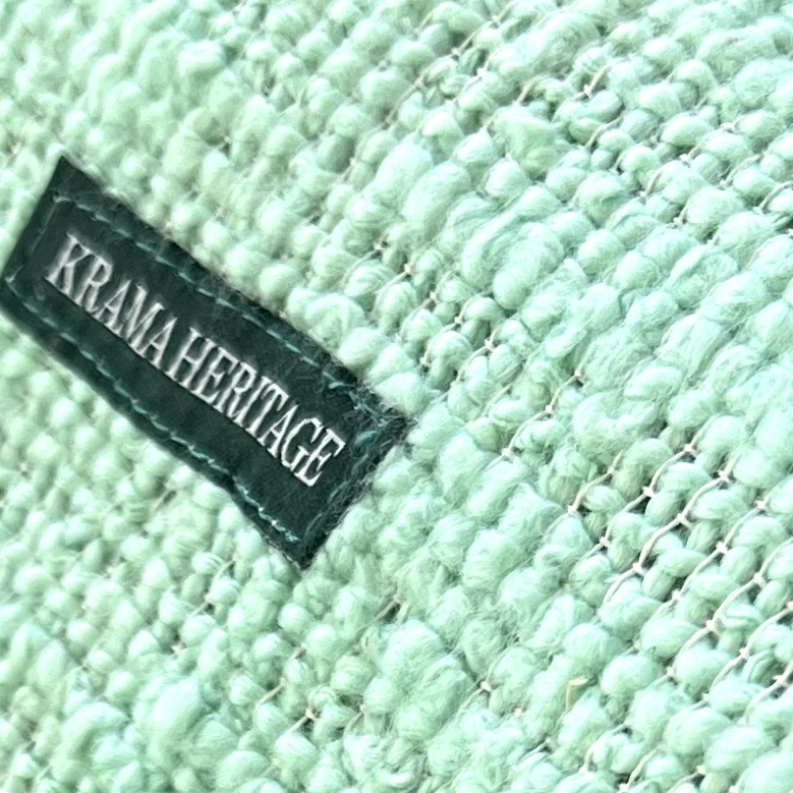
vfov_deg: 13.4
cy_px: 1330
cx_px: 130
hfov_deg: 14.5
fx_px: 3084
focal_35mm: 119
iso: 40
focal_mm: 5.7
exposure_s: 1/121
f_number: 1.5
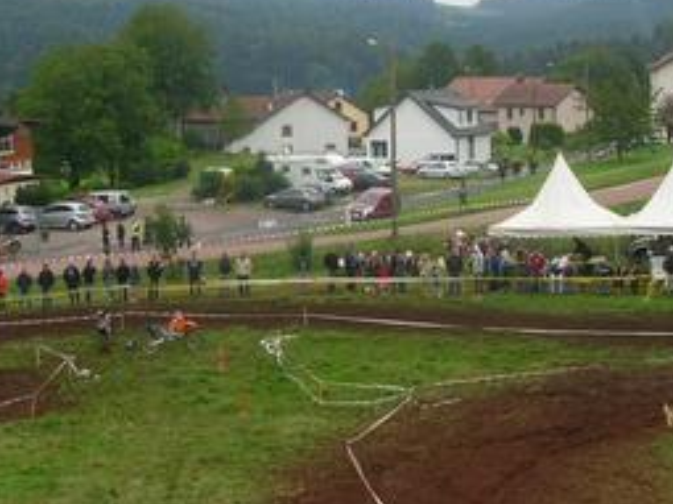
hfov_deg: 22.3
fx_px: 1710
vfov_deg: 16.7
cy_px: 172
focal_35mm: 88
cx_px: 314
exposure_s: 1/129
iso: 50
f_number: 5.6
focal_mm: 5.8
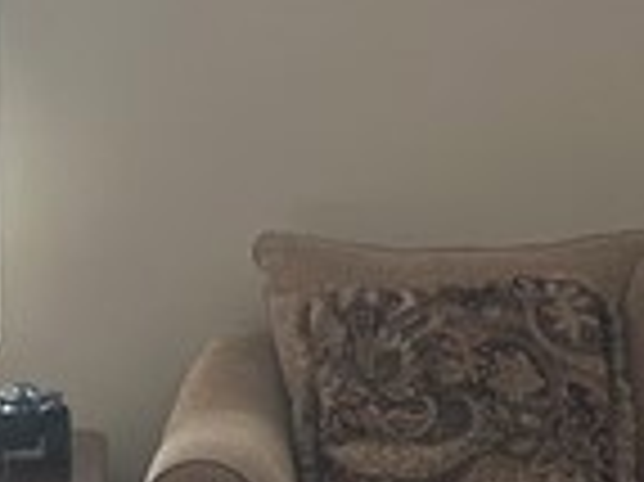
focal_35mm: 172
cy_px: 554
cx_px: 212
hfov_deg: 11.5
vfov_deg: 8.5
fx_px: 3197
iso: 64
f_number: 1.78
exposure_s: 1/185
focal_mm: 6.86
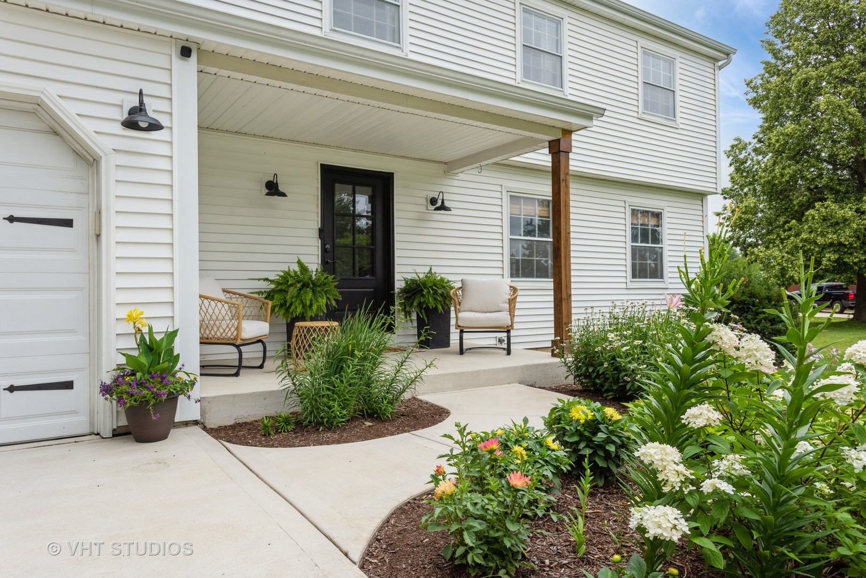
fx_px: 722
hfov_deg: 61.9
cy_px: 289
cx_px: 433
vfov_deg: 43.6
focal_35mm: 30
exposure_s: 1/250
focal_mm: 30
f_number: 8
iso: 400
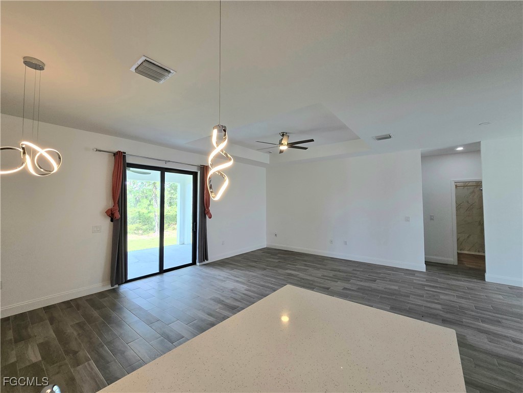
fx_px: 196
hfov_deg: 106.2
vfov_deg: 89.9
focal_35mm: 13
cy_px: 196
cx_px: 262
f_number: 2.2
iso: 64
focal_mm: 2.2
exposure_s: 1/120
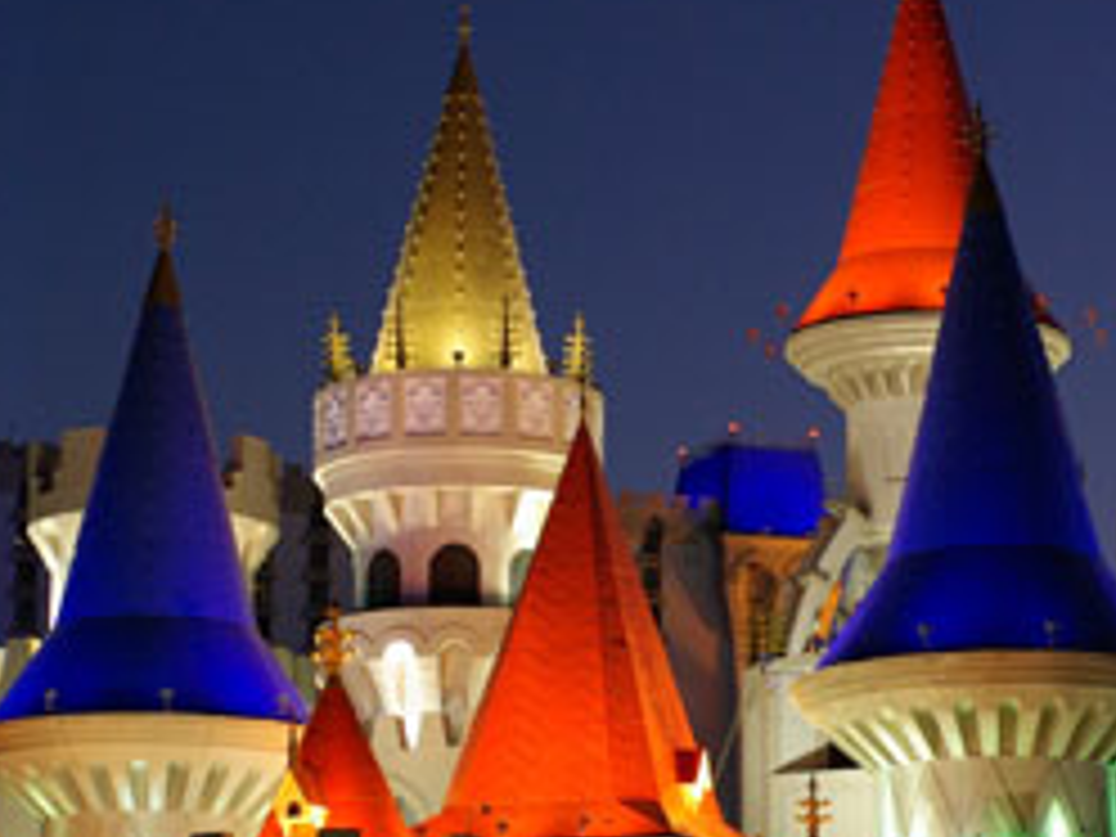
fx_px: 4516
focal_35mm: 140
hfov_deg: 14.1
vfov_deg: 10.6
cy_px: 592
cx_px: 729
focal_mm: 43
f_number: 5
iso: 400
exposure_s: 1/20
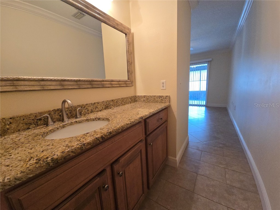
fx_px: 105
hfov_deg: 106.2
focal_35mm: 13
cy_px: 105
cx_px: 140
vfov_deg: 89.9
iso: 160
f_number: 2.2
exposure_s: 1/60
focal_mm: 2.2
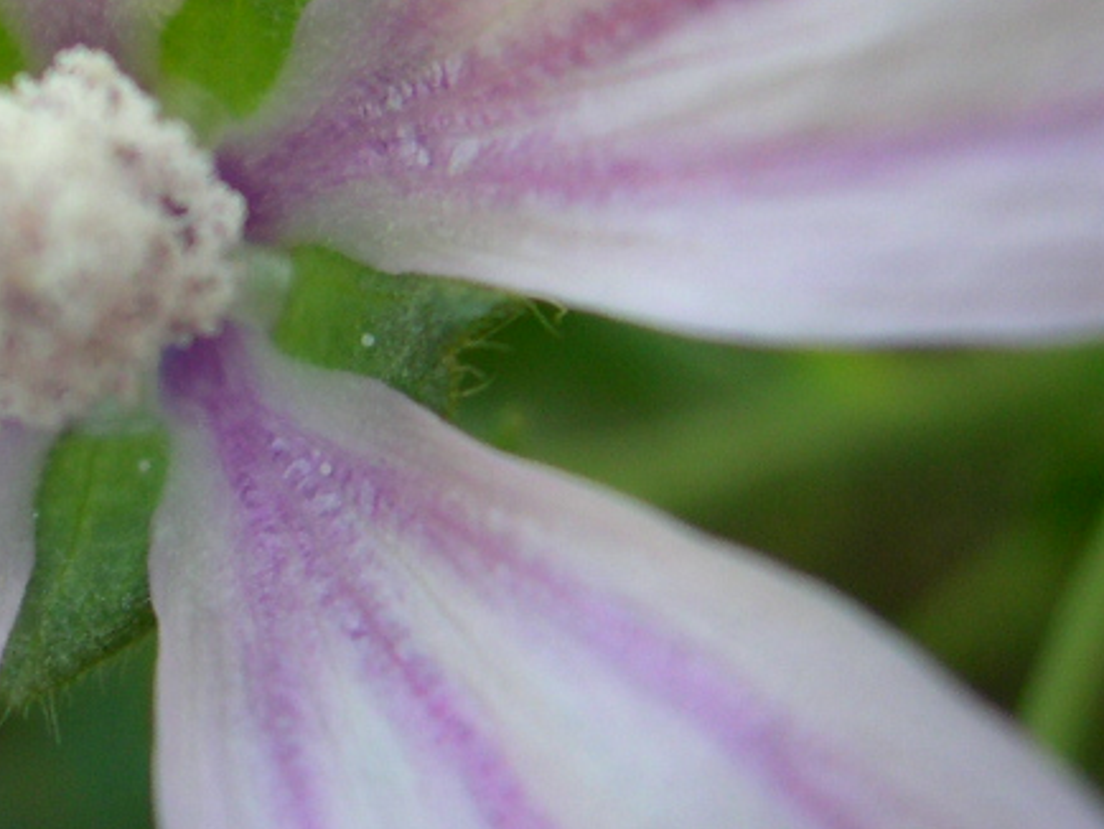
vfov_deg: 13.2
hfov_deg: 17.1
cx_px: -20
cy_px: 328
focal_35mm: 112
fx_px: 3574
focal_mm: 8
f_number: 2.8
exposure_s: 1/112
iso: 100
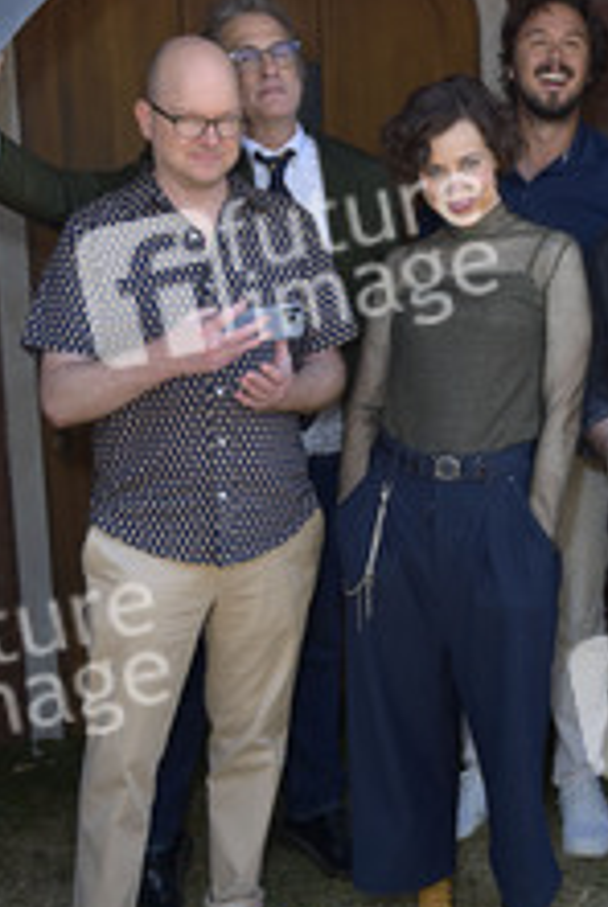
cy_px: 476
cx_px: 409
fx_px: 1414
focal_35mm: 56
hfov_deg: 24.1
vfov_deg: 35.6
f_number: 6.3
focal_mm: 31
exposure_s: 1/250
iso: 320
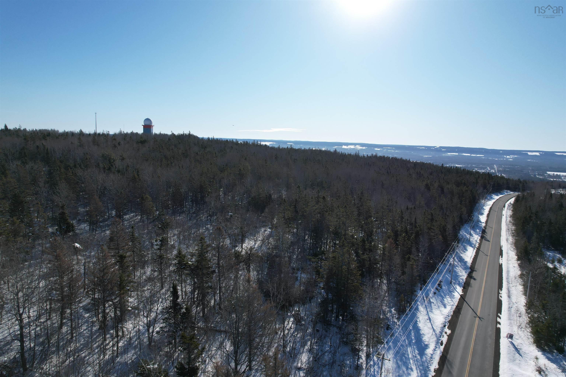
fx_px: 346
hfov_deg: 78.6
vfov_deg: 57.2
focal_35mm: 22
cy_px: 188
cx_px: 283
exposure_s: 1/3000
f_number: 2.8
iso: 100
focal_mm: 8.38
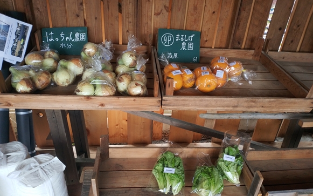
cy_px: 119
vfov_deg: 36.1
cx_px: 153
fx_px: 299
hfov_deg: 55.3
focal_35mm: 35
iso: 158
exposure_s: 1/100
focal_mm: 4.5
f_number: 2
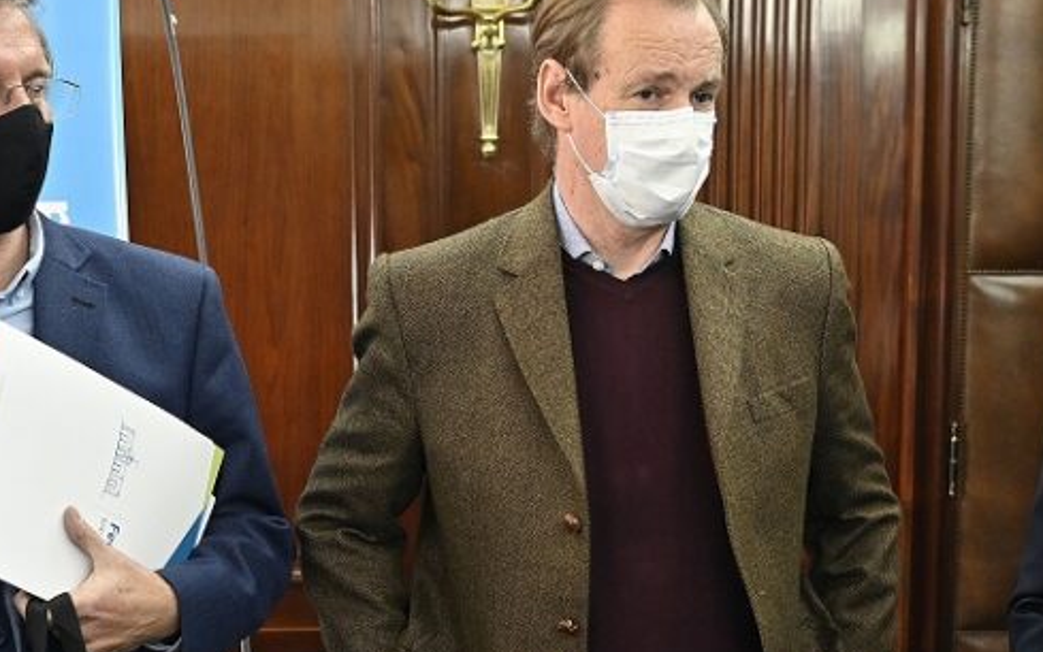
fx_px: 1706
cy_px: 435
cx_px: 663
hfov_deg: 33.8
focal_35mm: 60
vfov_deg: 21.6
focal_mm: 32
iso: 2000
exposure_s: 1/50
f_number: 3.5
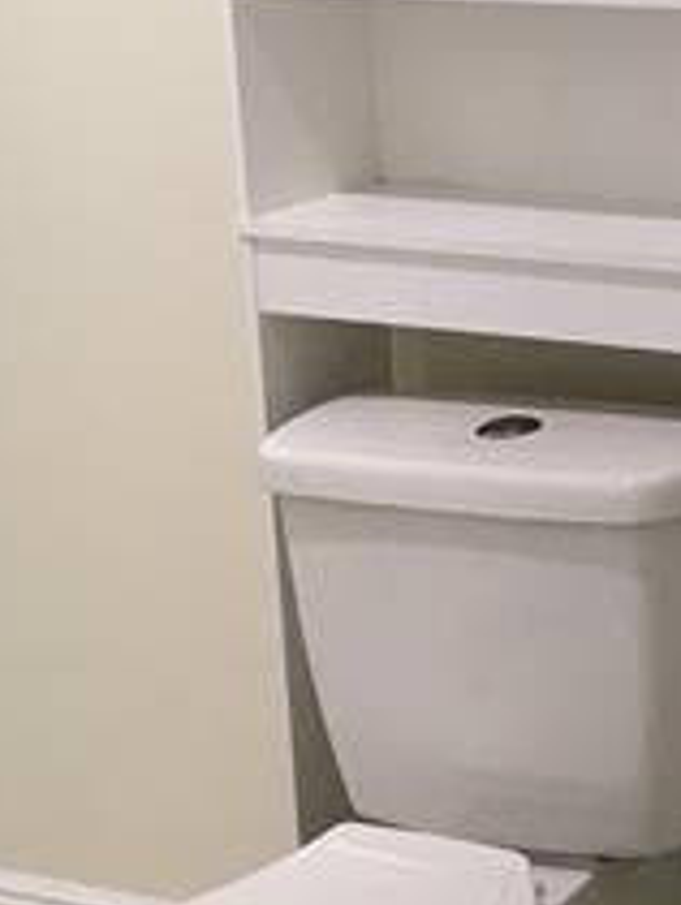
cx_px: 1121
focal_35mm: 106
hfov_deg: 13.0
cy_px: 224
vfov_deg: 18.4
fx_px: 2775
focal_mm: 4.15
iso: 64
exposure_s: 1/33
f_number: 2.2
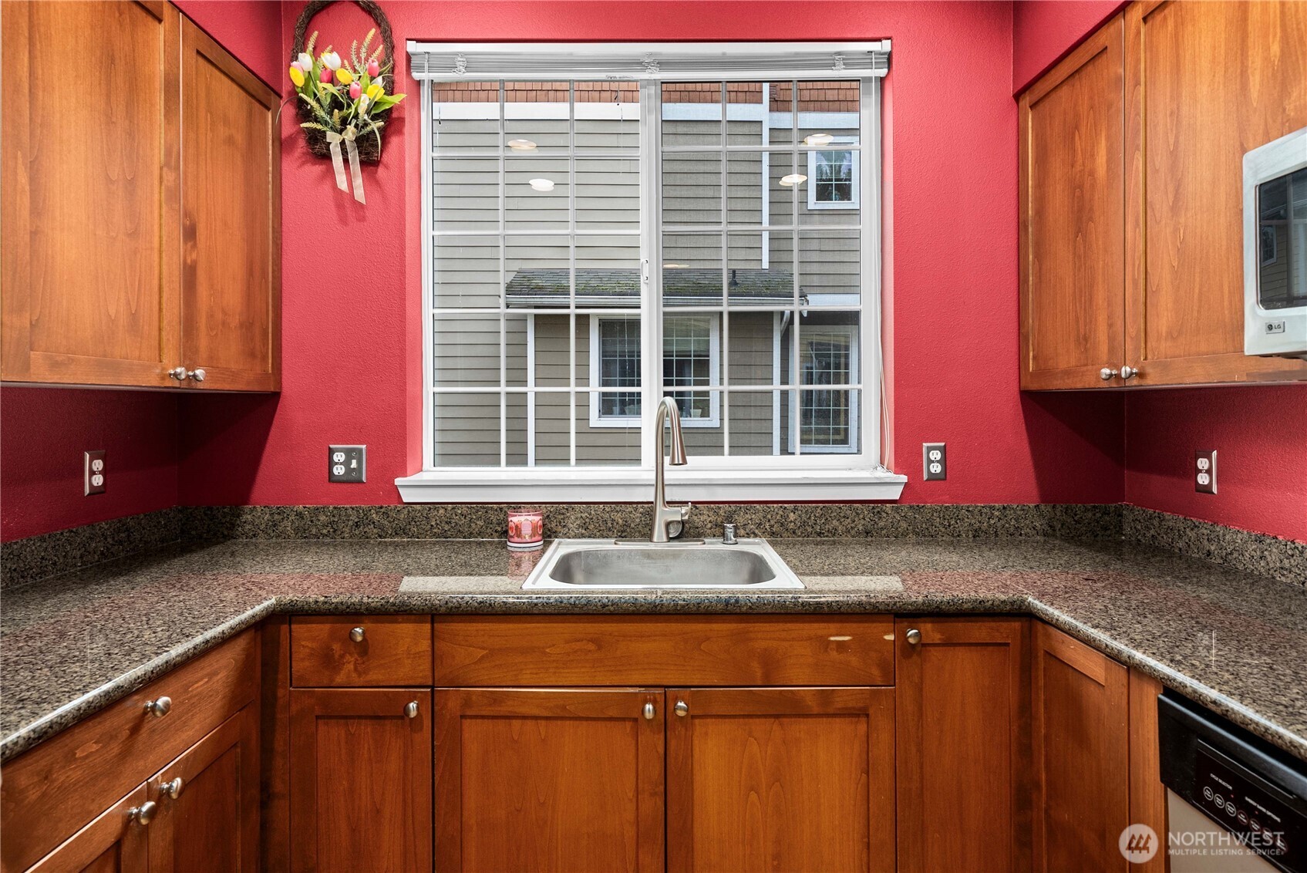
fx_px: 617
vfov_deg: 70.5
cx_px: 654
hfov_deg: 93.2
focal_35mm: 17
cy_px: 436
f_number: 7.1
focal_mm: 17
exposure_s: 1/13
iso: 1000
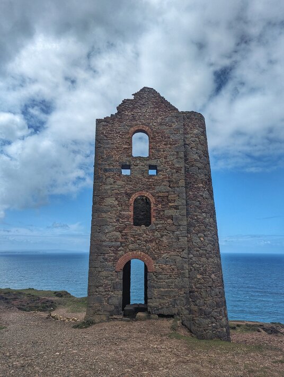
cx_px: 142
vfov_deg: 71.5
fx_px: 262
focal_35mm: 24
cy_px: 188
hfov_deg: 57.0
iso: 49
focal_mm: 6.81
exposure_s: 1/2762
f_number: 1.85
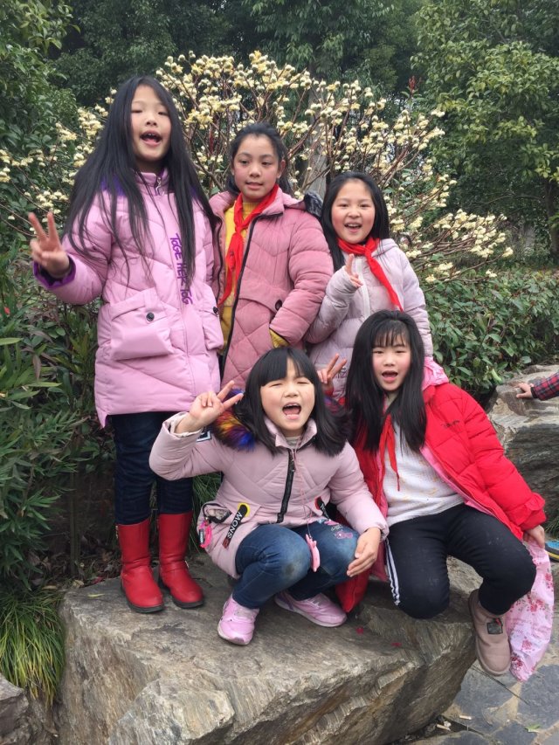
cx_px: 280
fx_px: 624
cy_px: 372
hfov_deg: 48.2
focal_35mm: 29
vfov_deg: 61.7
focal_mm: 4.15
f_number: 2.2
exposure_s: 1/237
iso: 32
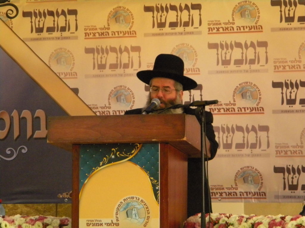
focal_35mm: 148
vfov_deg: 10.0
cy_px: 114
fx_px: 1304
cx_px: 152
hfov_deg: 13.3
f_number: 5
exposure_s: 1/81.1
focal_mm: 26.8
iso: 800
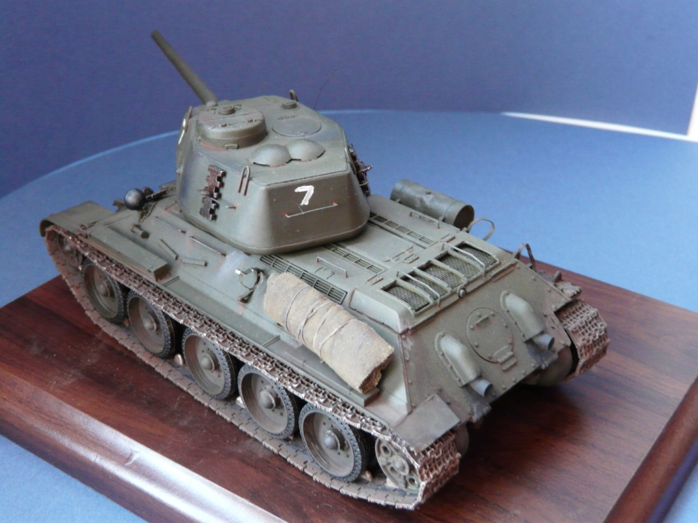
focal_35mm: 48
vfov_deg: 30.3
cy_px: 262
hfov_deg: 39.7
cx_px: 349
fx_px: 968
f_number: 3.2
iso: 400
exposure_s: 1/10
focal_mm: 7.9
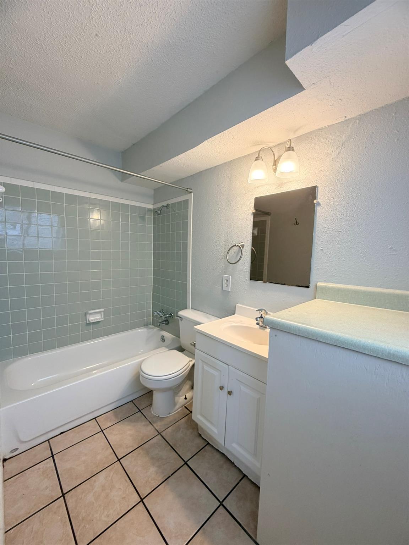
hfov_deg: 85.7
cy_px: 272
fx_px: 221
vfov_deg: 102.1
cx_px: 204
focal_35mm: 14
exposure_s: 1/60
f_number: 2.2
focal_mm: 2.22
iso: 160
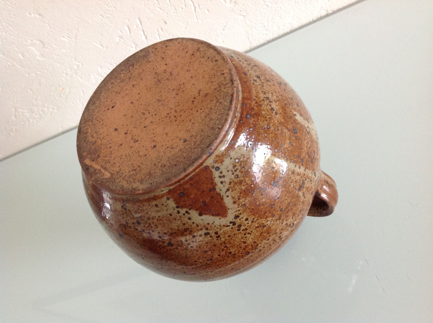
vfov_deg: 40.6
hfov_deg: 52.7
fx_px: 437
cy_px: 162
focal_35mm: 35
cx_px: 216
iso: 160
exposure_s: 1/15
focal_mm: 4.28
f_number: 2.4
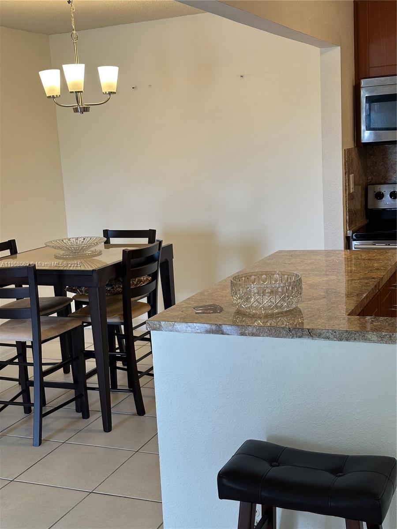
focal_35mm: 48
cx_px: 198
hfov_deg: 30.3
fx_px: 734
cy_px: 264
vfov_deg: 39.7
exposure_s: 1/60
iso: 80
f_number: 1.78
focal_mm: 6.86
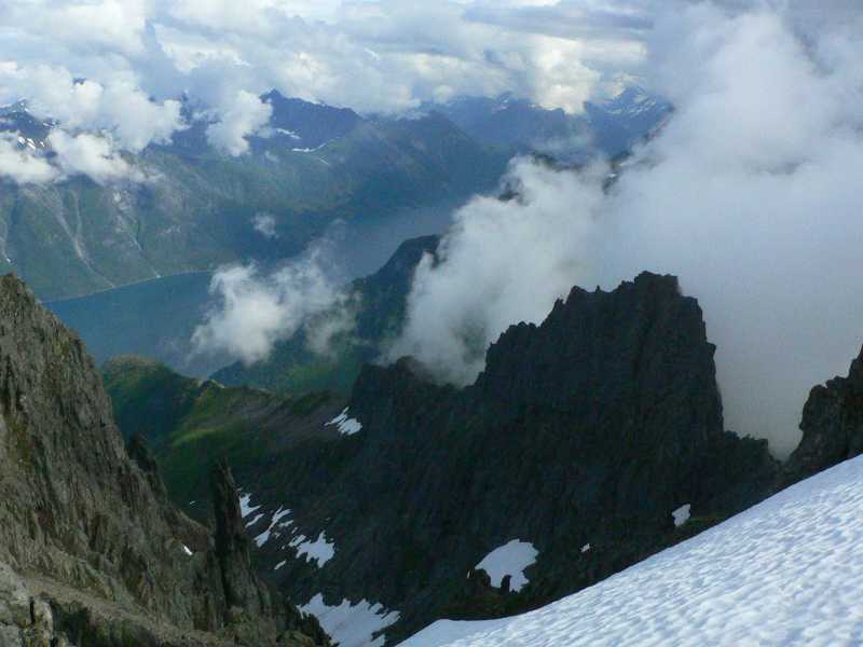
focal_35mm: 35
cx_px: 432
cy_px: 324
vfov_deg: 40.7
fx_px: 873
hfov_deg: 52.6
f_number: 6.5
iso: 400
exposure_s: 1/1600
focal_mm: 4.6
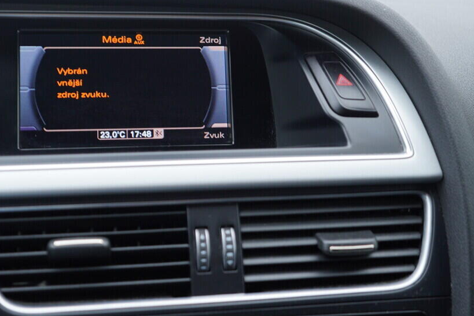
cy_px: 132
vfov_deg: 29.8
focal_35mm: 45
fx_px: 592
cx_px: 190
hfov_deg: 43.4
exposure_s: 1/40
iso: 160
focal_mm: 24
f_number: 2.8
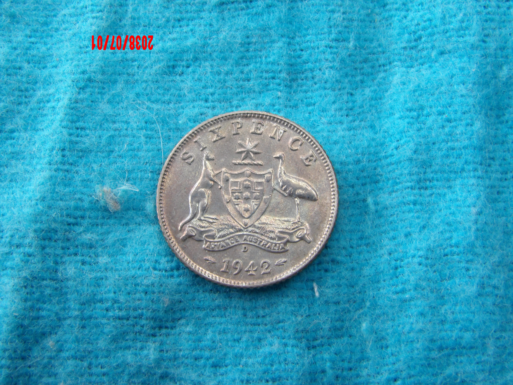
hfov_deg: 37.5
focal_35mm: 51
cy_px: 192
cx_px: 256
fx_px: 756
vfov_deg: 28.6
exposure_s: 1/30
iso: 145
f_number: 5.3
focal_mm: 9.2
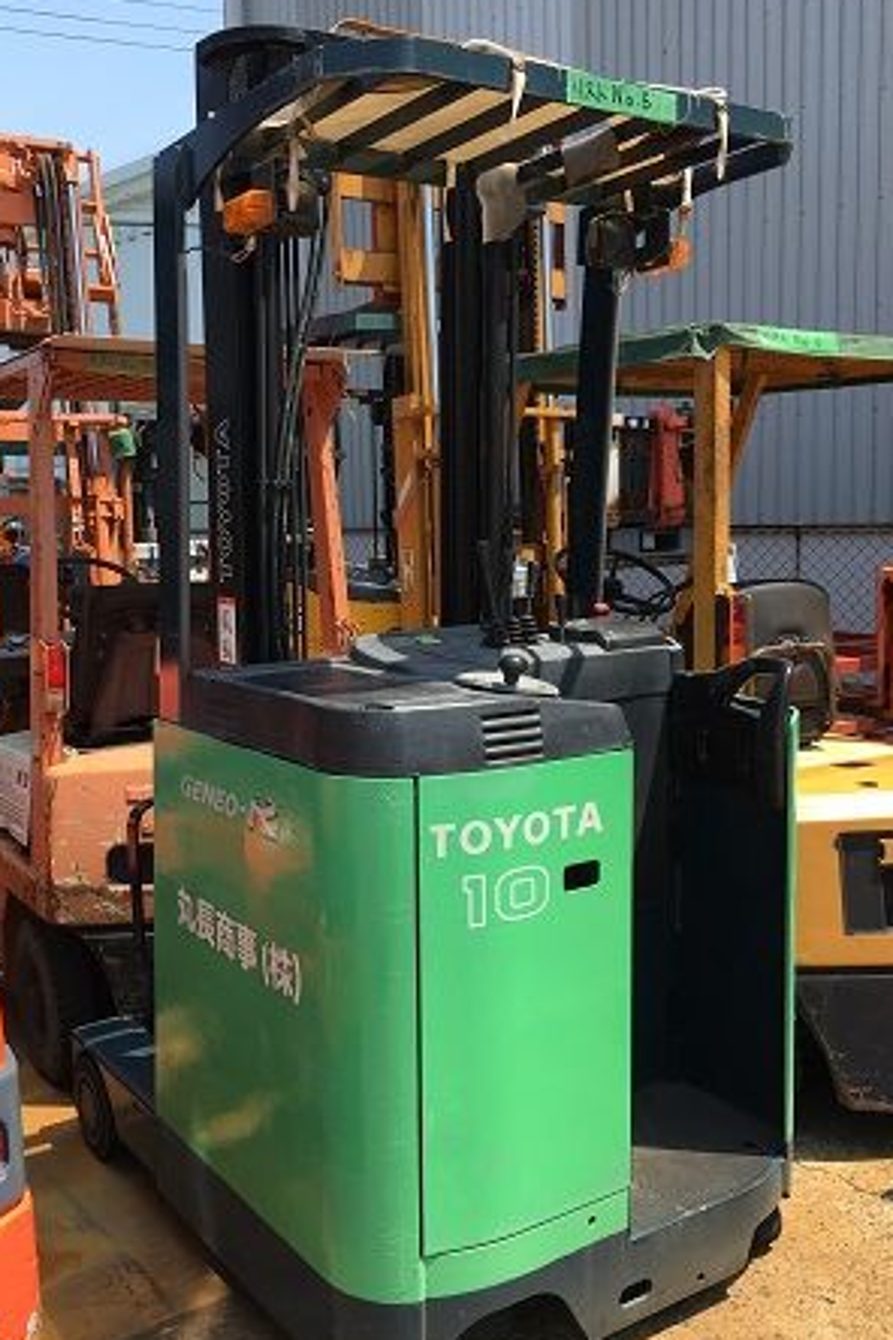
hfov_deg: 38.8
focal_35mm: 34
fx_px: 1265
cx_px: 406
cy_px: 664
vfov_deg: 55.8
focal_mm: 4.15
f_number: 2.2
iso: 25
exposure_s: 1/668
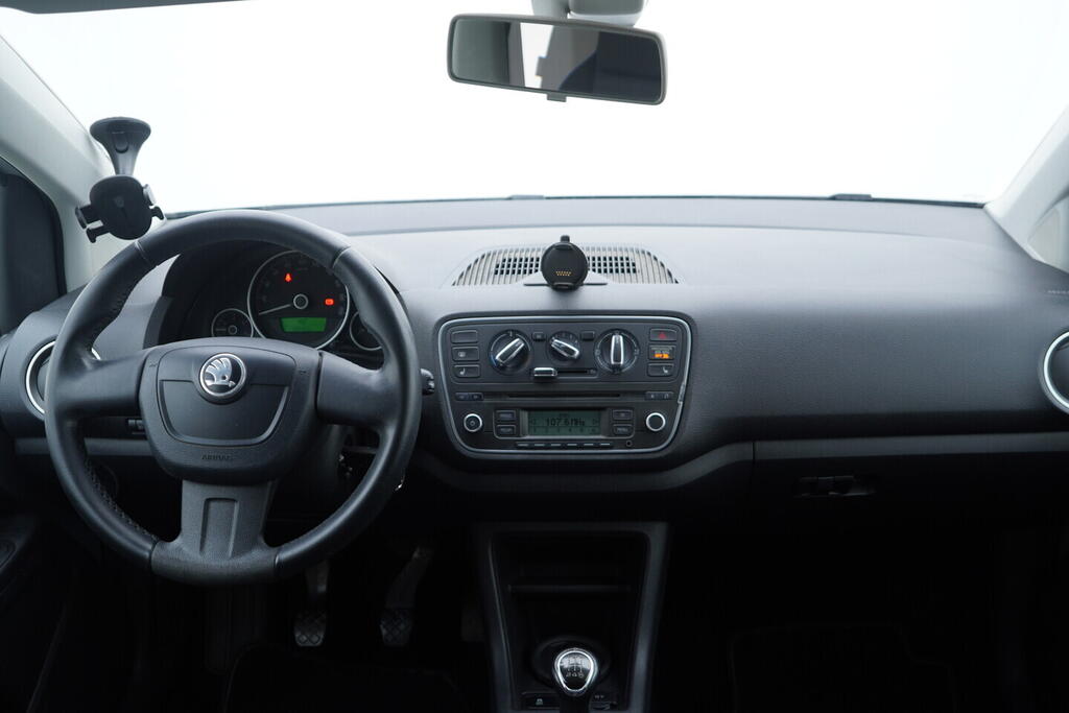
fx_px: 1069
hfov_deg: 53.1
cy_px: 356
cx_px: 534
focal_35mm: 36
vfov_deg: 36.9
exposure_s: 1/40
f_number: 2.8
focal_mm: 24
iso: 160
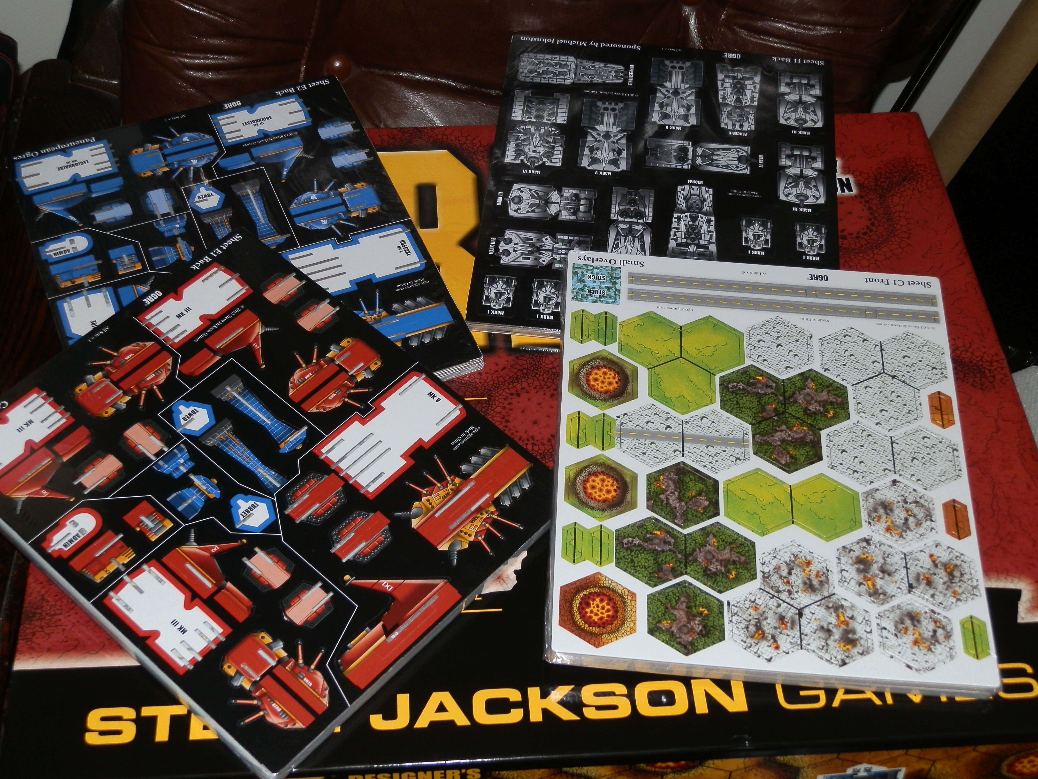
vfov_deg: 30.9
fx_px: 1409
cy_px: 390
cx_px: 519
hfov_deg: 40.4
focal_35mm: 47
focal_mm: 8.51
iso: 100
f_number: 3.5
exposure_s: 1/80
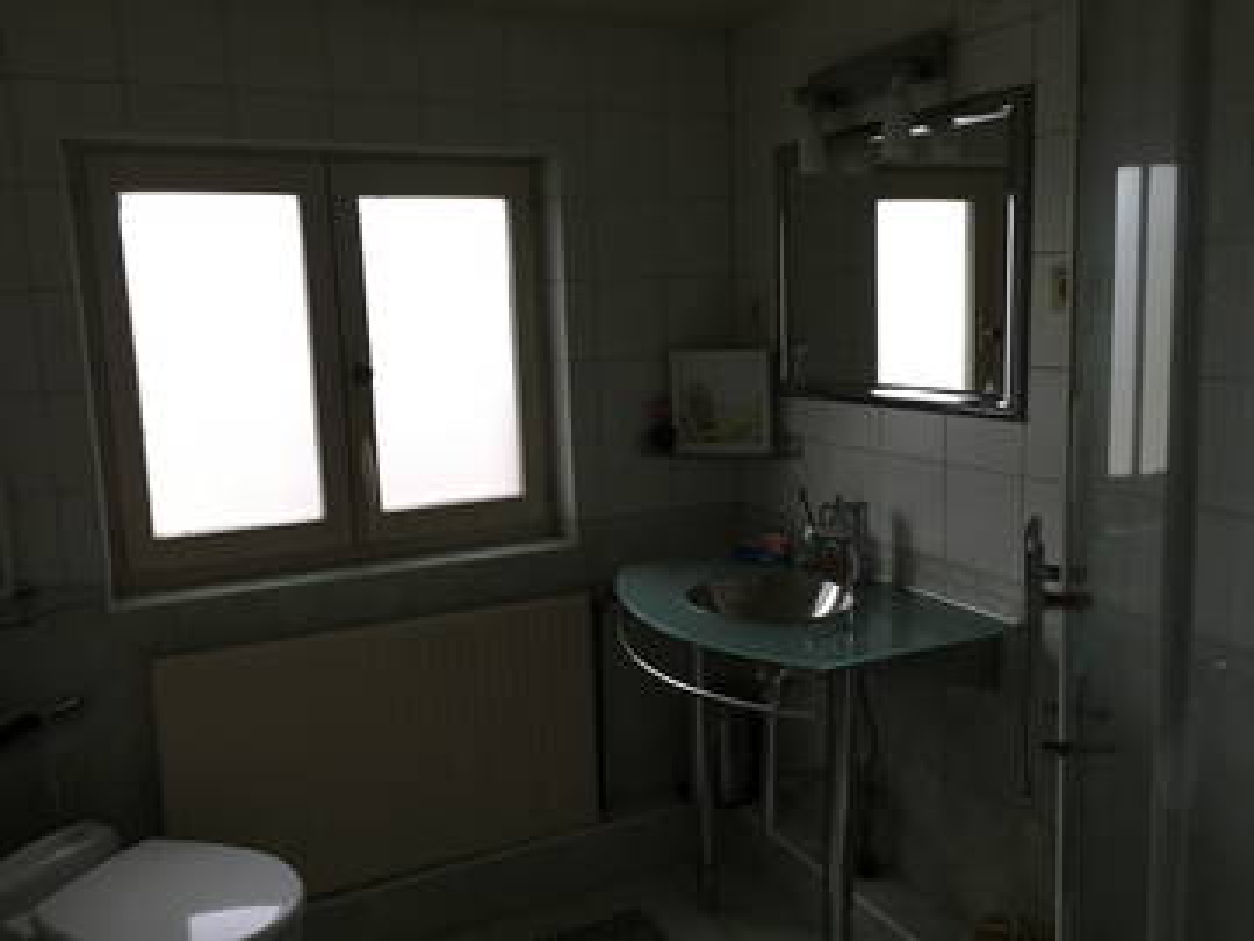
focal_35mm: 29
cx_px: 627
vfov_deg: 48.2
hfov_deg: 61.7
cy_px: 470
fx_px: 1051
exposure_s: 1/33
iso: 80
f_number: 2.2
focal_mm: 4.15
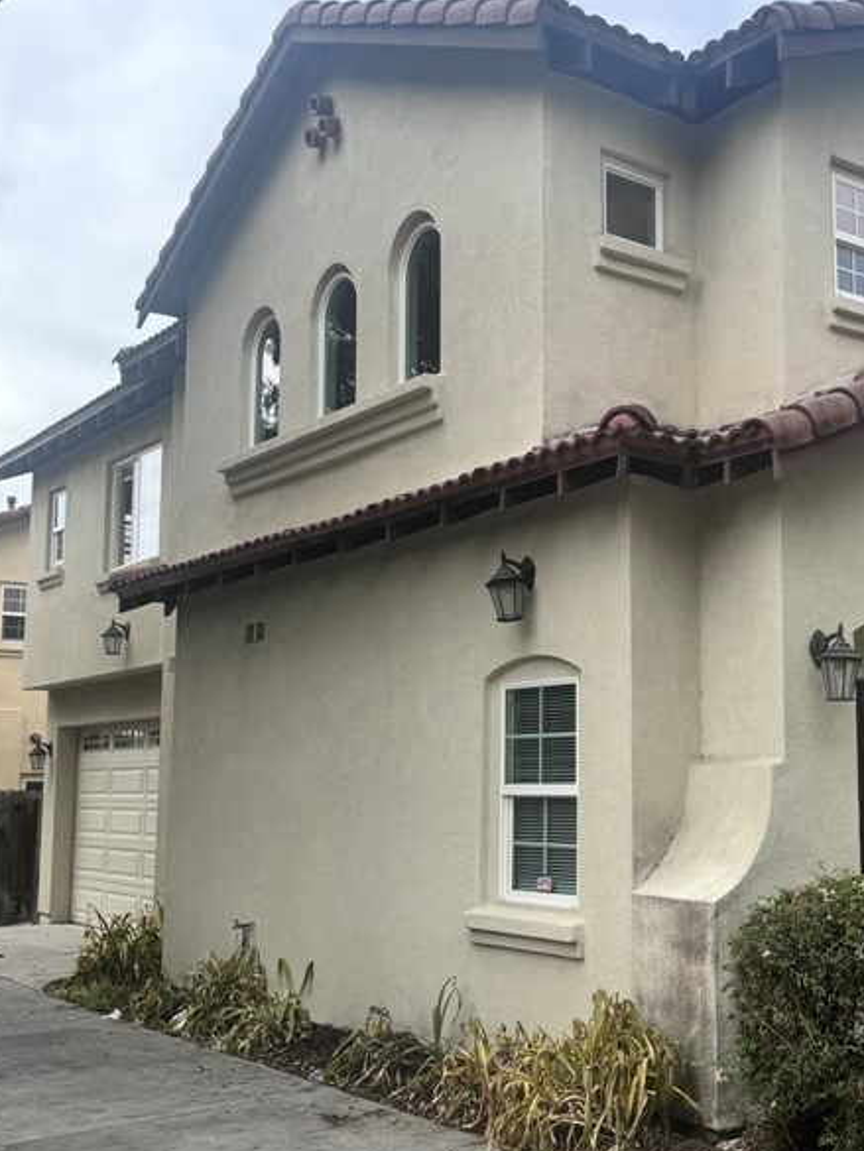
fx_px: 1397
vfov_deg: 44.8
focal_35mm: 42
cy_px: 580
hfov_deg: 33.2
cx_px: 710
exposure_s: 1/3247
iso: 80
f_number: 1.78
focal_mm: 6.76
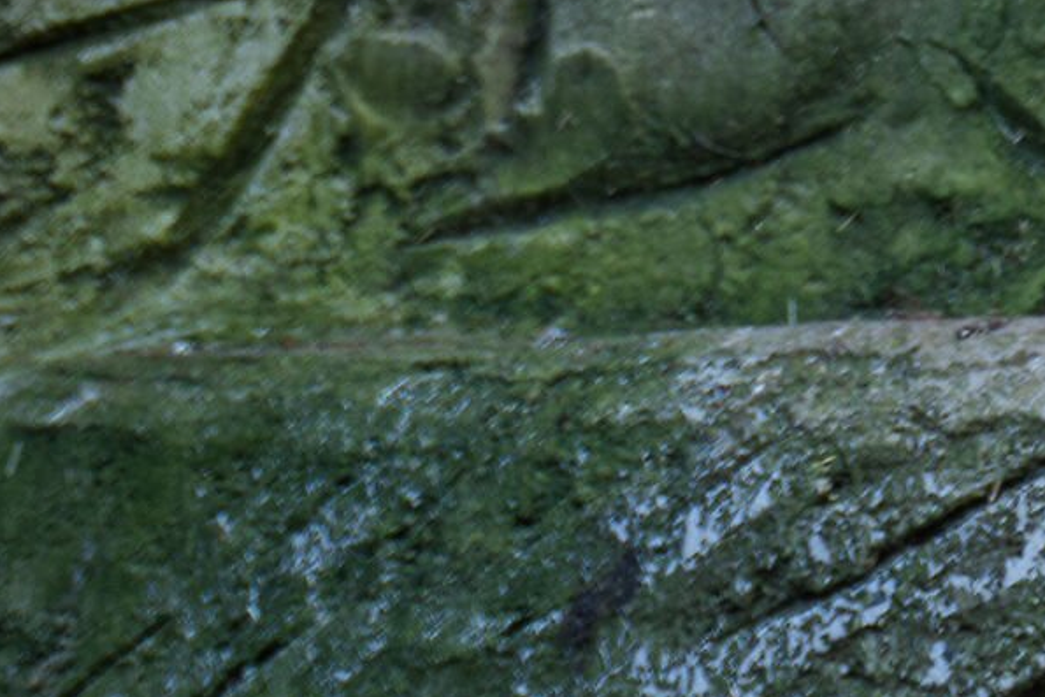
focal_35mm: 1210
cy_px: 553
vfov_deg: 1.1
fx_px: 35130
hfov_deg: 1.7
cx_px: 1820
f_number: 11
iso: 100
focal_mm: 300
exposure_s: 1/10
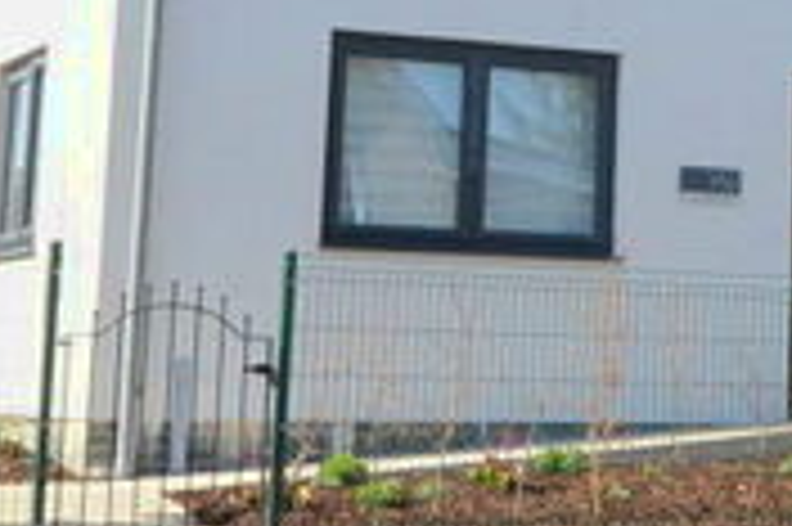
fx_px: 2616
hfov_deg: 16.6
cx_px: 918
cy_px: -88
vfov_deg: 11.3
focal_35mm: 119
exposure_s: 1/1250
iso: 4000
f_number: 13
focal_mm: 20
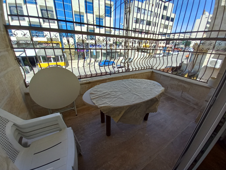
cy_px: 85
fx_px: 85
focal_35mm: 13
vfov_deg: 89.9
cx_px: 113
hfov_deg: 106.2
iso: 40
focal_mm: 1.13
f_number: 2.2
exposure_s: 1/364
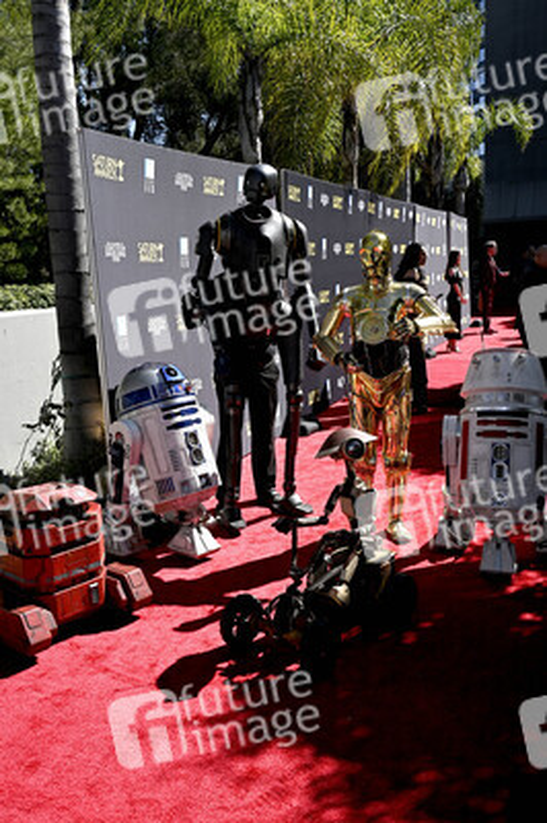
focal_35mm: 35
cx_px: 274
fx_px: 799
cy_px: 412
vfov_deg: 54.5
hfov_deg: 37.8
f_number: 10
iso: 200
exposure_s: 1/400
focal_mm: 35
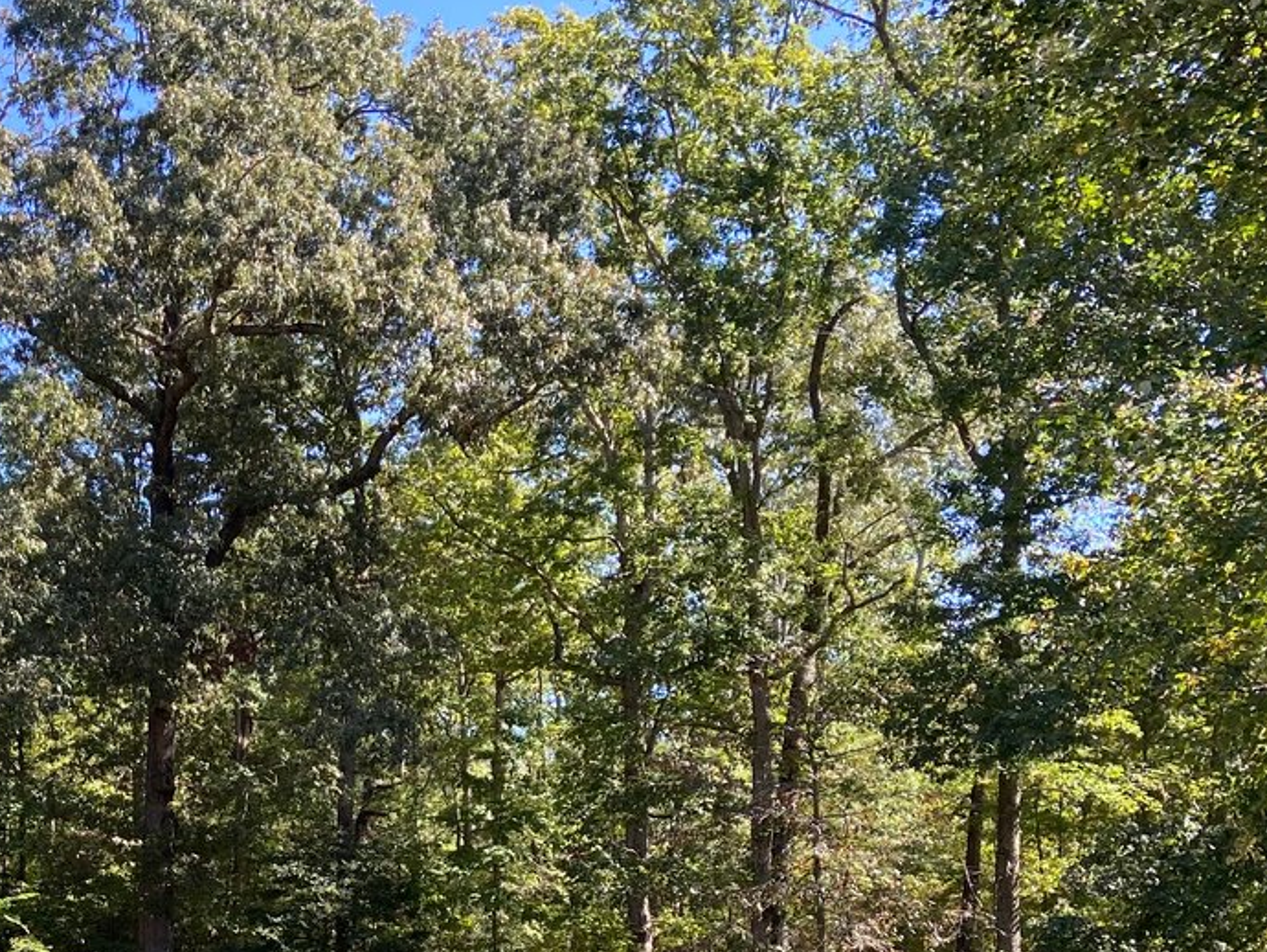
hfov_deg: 32.9
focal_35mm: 57
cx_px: 275
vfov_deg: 24.4
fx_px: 2087
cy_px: 977
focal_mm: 4.25
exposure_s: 1/351
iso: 32
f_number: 1.8
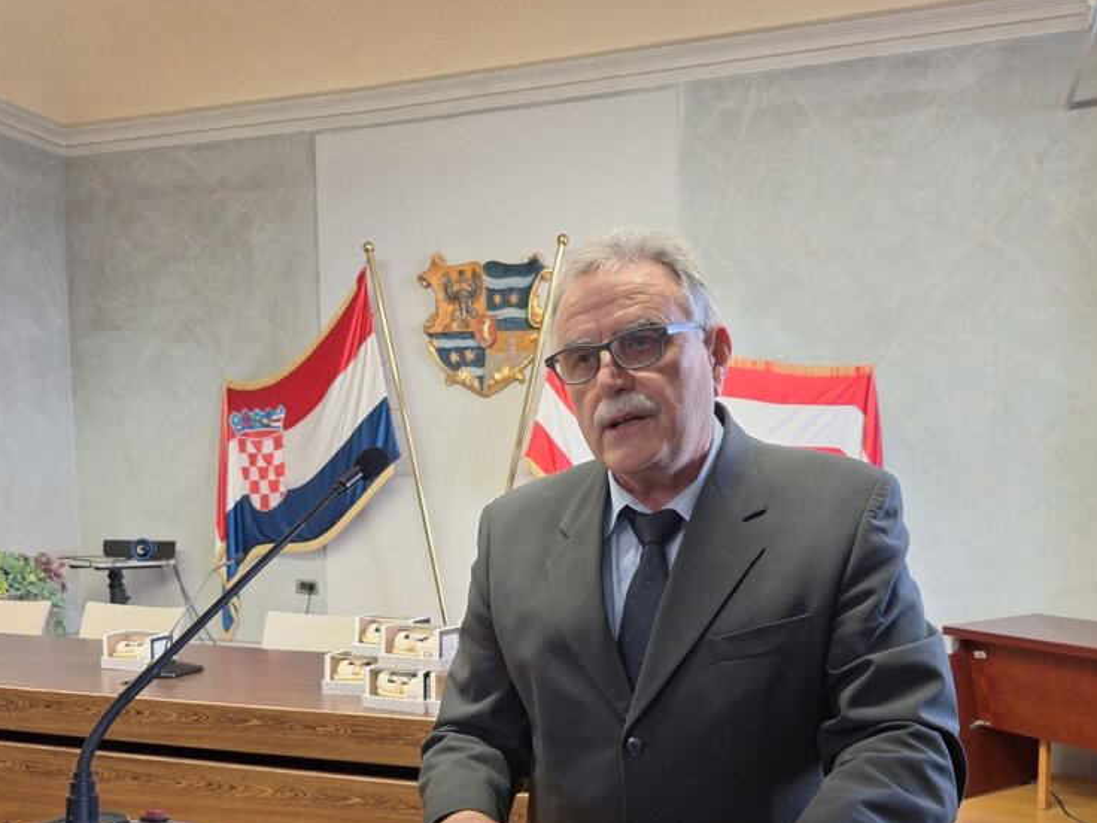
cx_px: 566
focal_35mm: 32
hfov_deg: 56.8
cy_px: 558
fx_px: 1014
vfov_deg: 43.5
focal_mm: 5.54
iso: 200
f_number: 1.8
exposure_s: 1/50
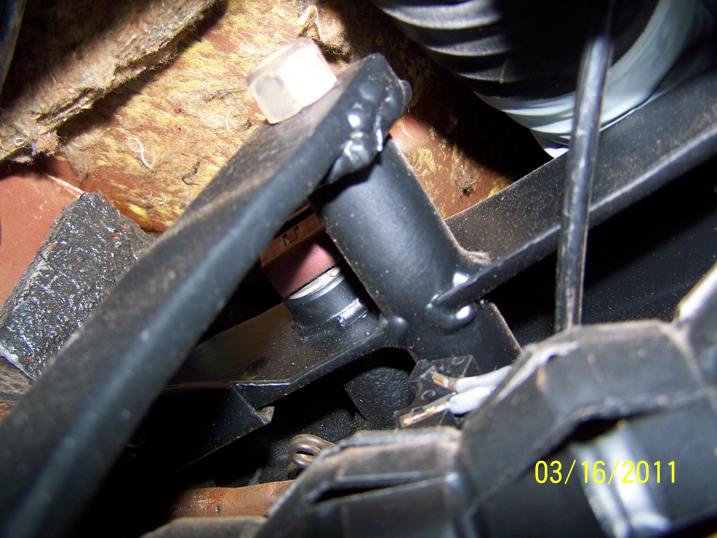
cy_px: 269
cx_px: 358
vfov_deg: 37.7
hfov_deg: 49.0
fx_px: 787
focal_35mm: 38
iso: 80
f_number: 2.8
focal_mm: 6.3
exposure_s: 1/60
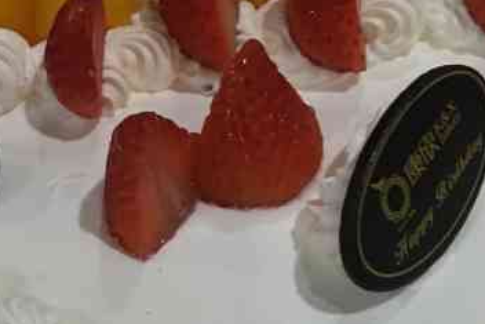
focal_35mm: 80
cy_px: 367
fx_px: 1078
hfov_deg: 25.3
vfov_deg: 16.5
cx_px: 254
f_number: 2.2
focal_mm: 4.15
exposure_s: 1/17
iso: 100
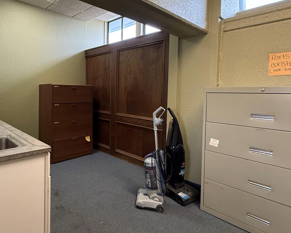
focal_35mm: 22
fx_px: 190
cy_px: 97
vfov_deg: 62.8
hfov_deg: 71.8
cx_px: 87
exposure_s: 1/60
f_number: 2.2
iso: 320
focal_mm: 2.22
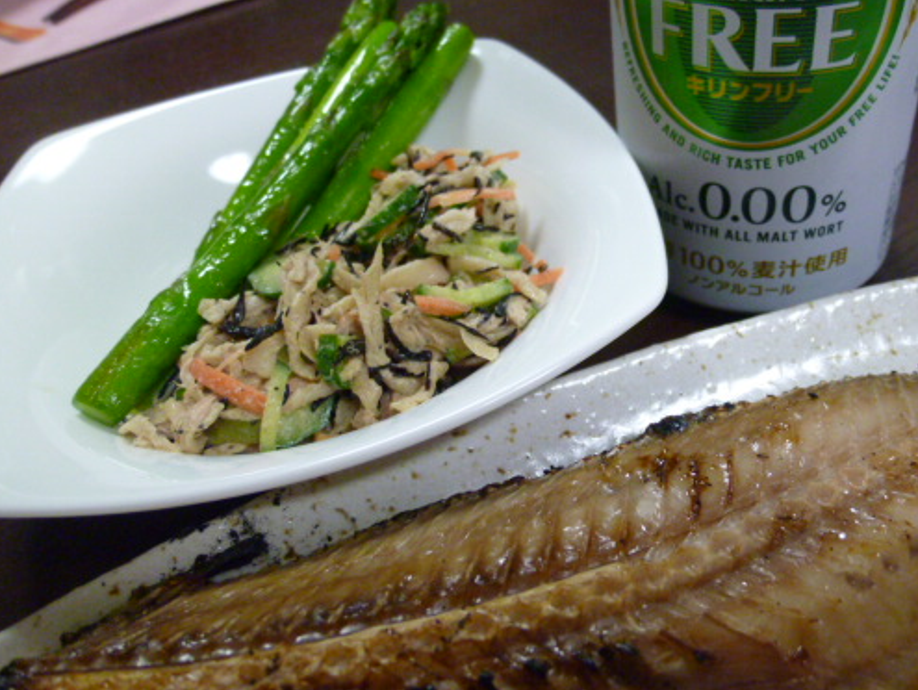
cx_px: 580
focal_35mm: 31
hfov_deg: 57.5
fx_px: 823
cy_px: 334
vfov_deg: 45.5
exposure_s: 1/60
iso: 320
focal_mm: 4.3
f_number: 2.2
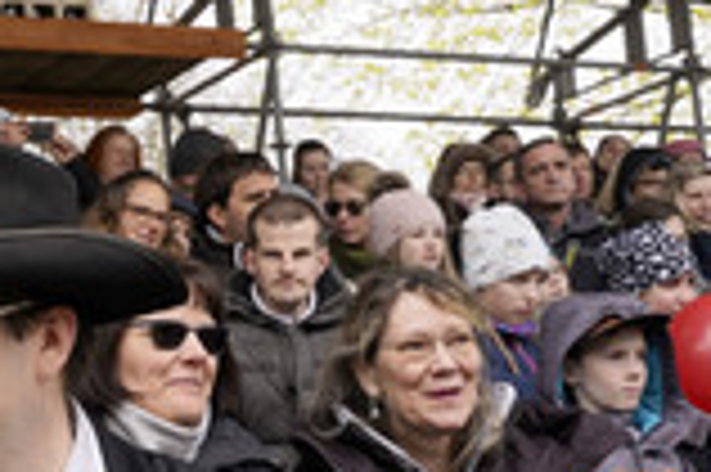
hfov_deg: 22.6
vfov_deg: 15.9
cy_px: 665
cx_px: -218
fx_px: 1578
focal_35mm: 80
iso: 100
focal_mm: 28
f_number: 8
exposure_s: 1/100
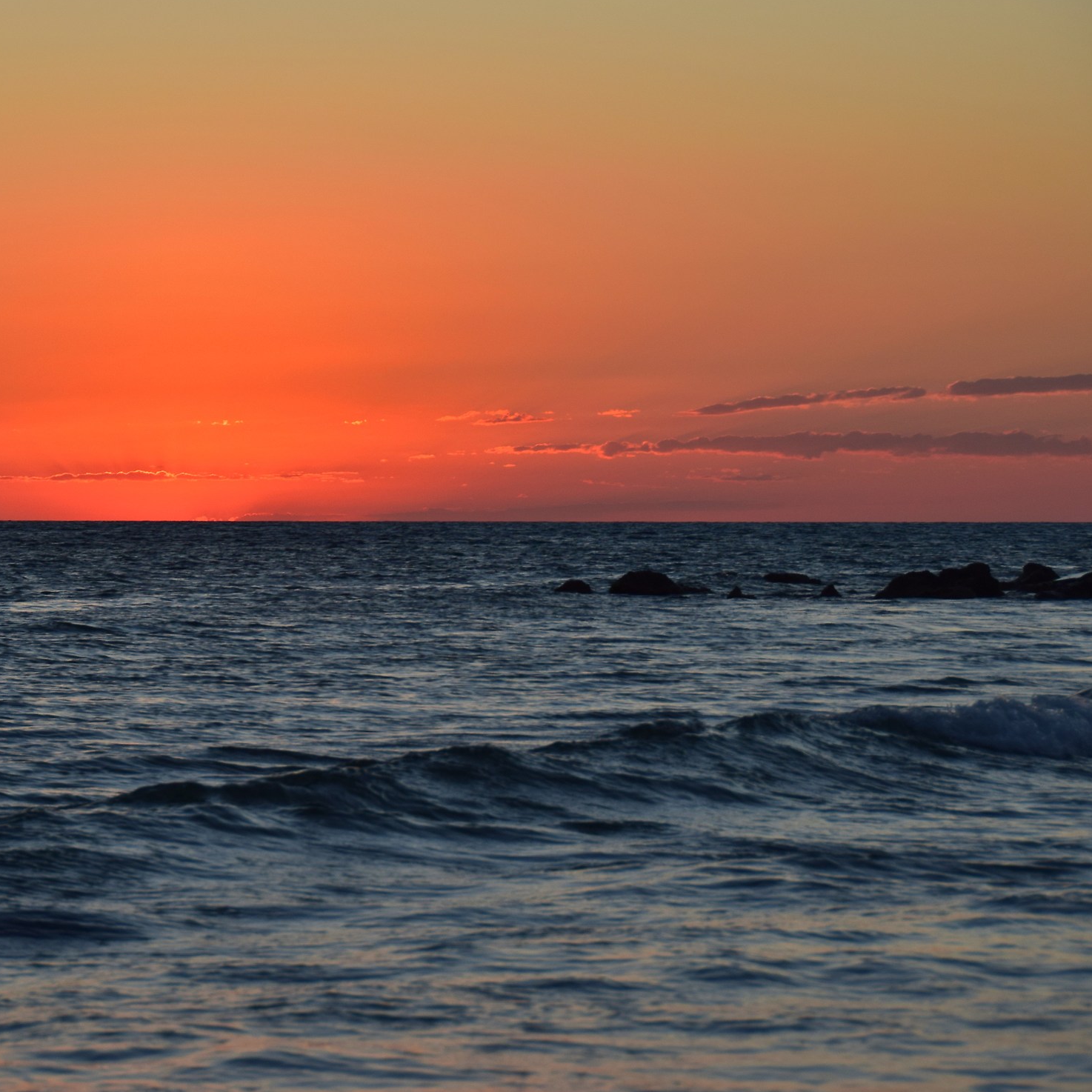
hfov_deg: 10.5
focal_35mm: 166
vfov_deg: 10.5
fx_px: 5925
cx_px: 293
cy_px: 506
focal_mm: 80
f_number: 7.1
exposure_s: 1/250
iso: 200
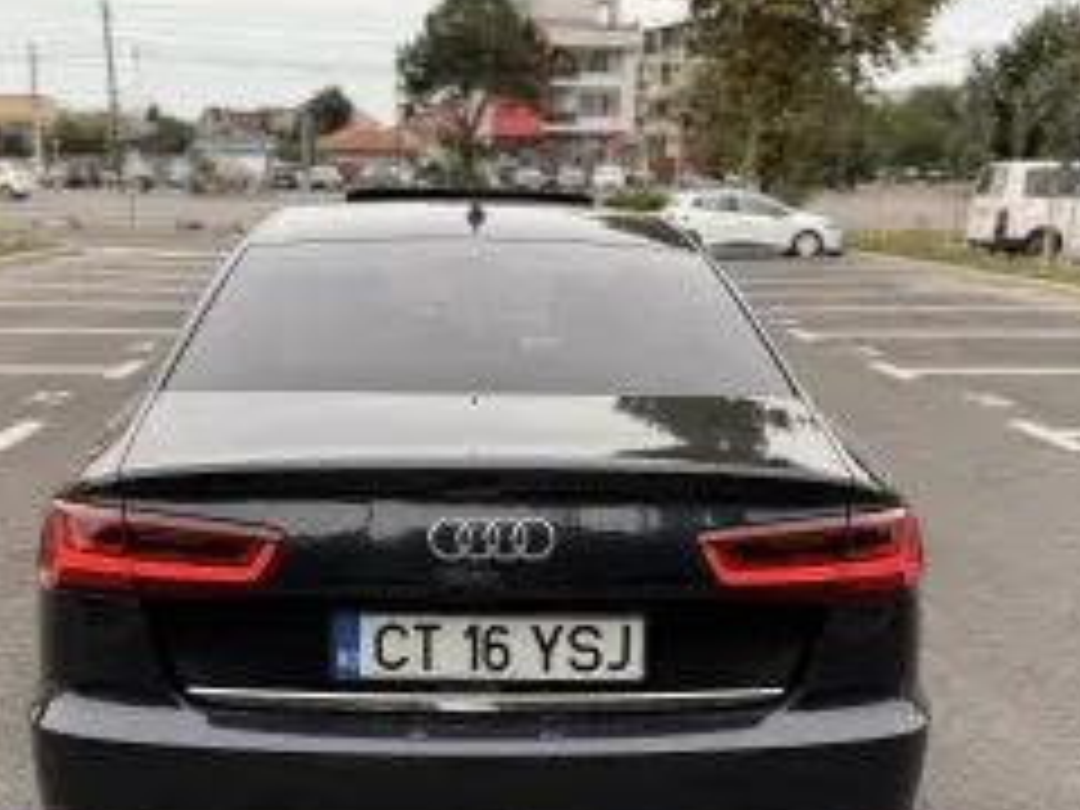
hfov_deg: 51.3
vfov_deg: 39.5
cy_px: 477
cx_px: 482
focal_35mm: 36
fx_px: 1123
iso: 100
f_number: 1.78
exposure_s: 1/440
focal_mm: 6.76
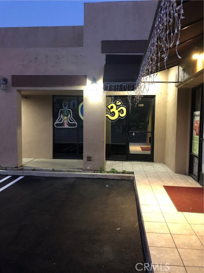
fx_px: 220
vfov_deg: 63.4
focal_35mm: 28
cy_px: 136
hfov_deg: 49.7
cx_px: 102
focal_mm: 3.99
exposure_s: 1/5
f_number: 1.8
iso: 100
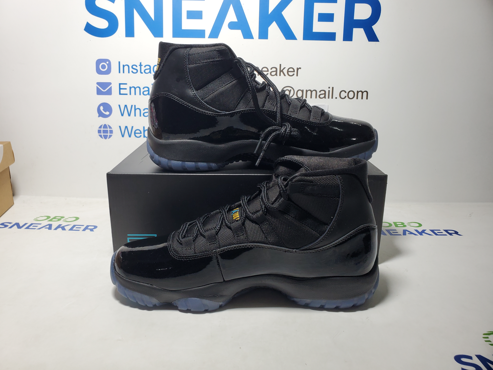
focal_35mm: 26
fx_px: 370
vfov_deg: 53.1
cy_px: 185
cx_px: 246
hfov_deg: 67.3
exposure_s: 1/154
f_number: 2.4
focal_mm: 4.3
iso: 50
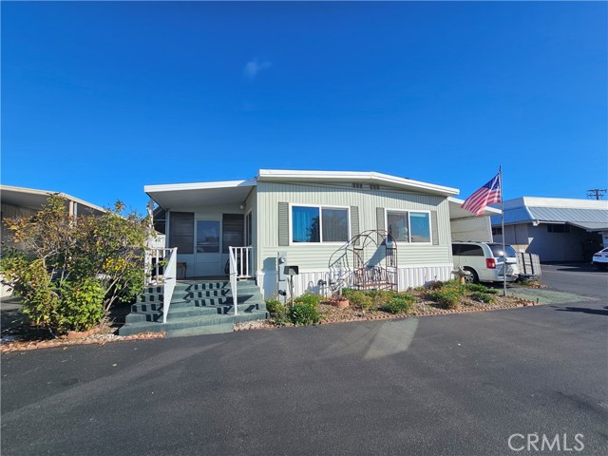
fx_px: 228
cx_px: 304
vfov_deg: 89.9
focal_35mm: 13
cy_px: 228
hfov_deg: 106.2
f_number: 2.2
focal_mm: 2.2
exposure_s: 1/2621
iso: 50
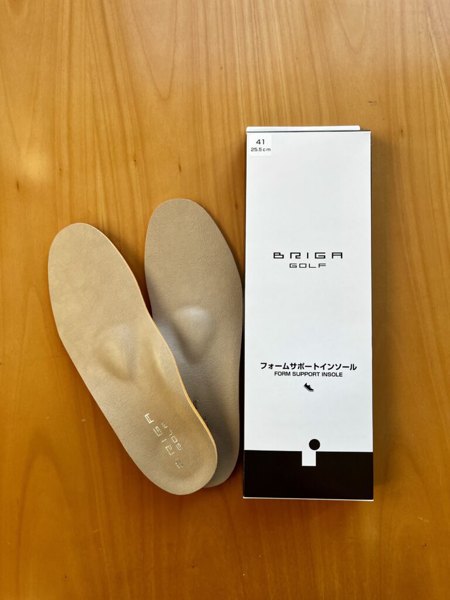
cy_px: 300
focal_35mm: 26
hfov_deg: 53.1
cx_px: 225
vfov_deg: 67.3
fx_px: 451
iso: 50
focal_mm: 5.1
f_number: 1.6
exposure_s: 1/373
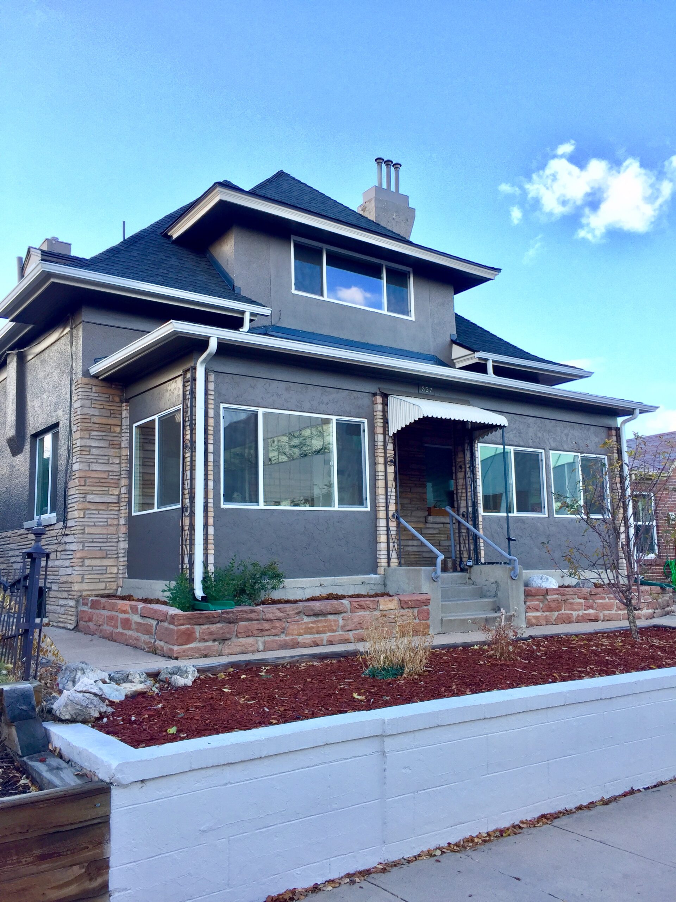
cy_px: 451
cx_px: 338
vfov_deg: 61.7
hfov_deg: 48.2
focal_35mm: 29
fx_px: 755
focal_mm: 4.15
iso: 32
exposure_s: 1/127
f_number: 2.2
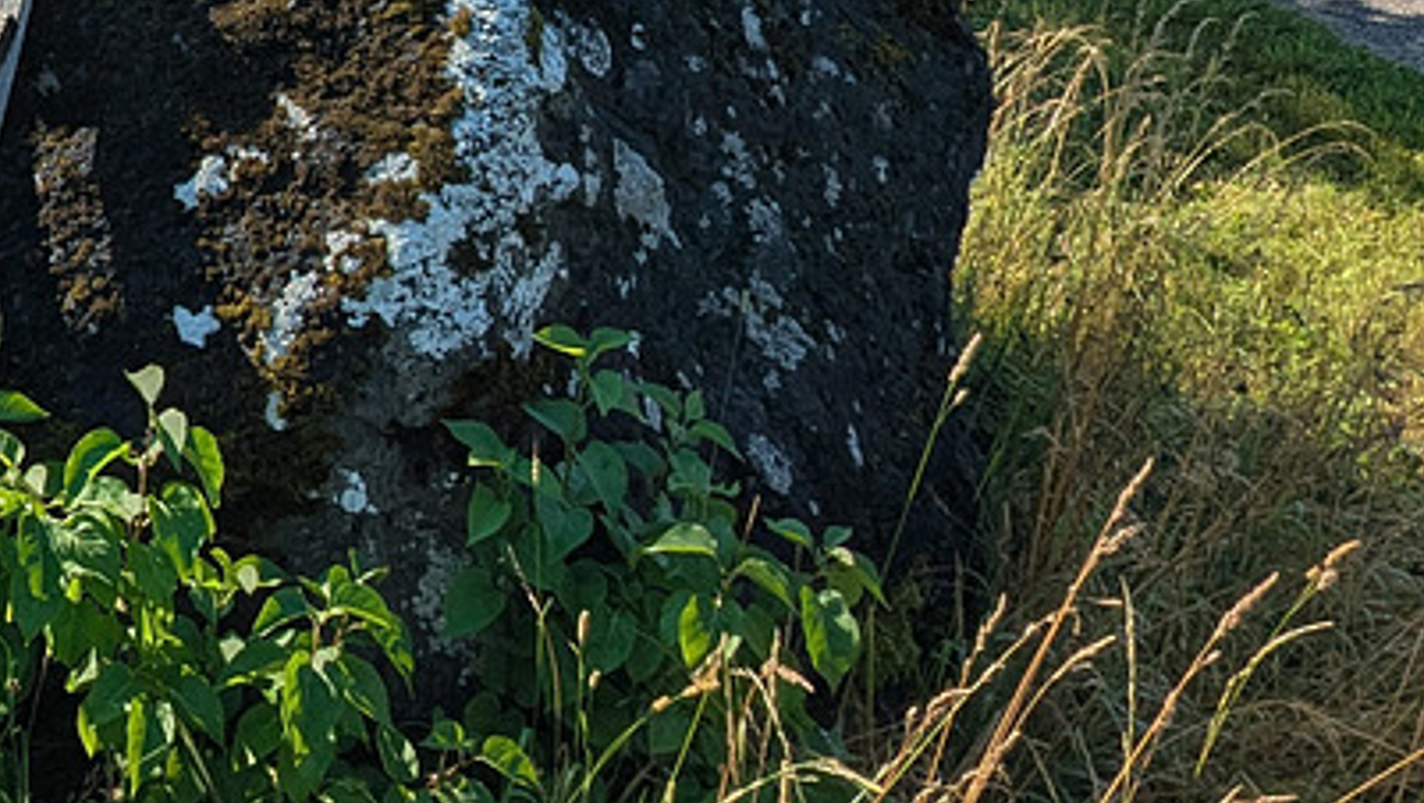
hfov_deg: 53.9
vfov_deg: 32.3
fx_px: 1247
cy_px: -36
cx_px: 217
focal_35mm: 33
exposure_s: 1/3448
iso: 47
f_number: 2.2
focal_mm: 2.35
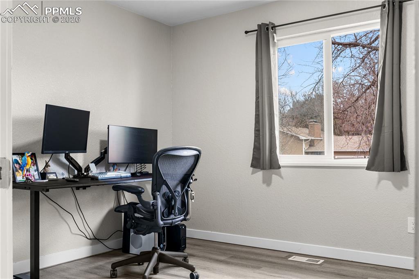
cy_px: 140
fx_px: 398
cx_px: 210
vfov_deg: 38.6
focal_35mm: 34
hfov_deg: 55.5
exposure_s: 1.3
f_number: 8
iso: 100
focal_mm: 22.8
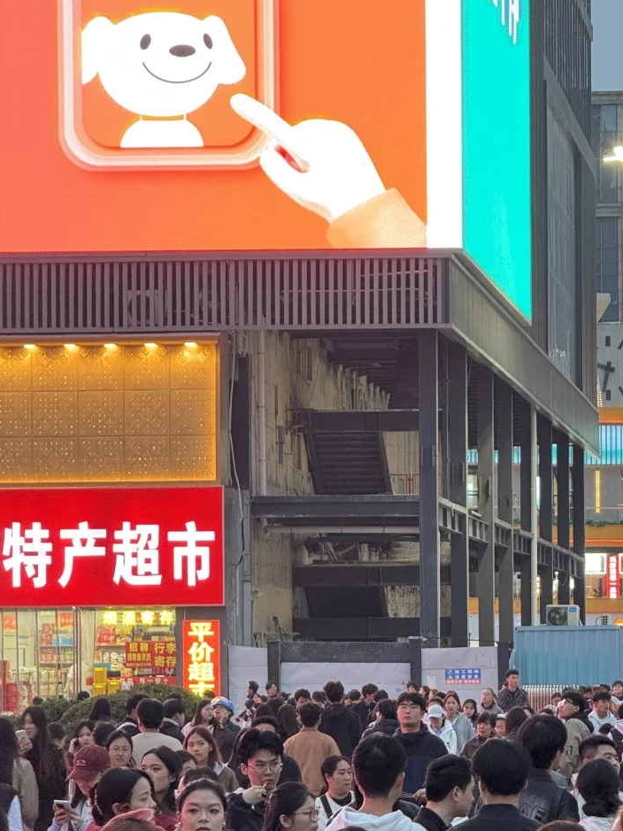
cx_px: 469
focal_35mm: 184
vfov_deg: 10.7
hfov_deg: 8.1
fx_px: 4416
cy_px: 542
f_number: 2.8
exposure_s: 1/60
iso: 320
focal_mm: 15.66
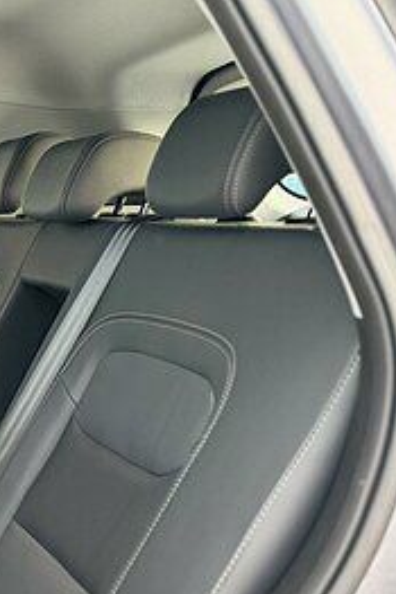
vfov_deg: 37.5
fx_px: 859
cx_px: -192
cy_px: 425
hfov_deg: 21.8
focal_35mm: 52
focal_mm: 6.76
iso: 200
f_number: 1.78
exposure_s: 1/111
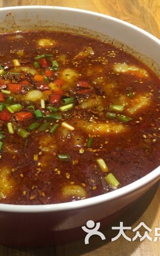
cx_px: 32
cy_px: 127
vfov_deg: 47.2
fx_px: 293
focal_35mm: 42
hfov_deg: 29.8
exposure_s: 1/33
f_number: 2.2
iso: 200
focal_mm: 4.15
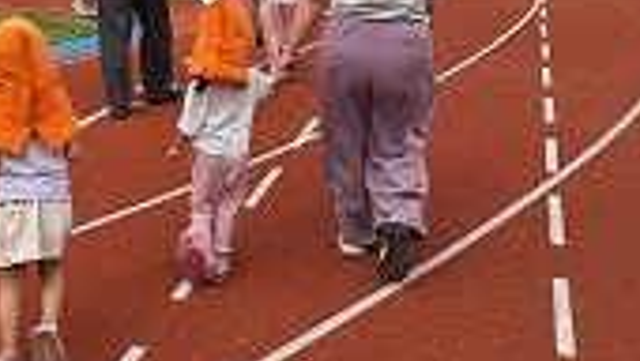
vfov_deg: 19.9
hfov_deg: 34.3
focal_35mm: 60
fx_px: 1019
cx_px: 177
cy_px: 71
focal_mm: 5.54
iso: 40
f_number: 1.8
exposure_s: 1/1779
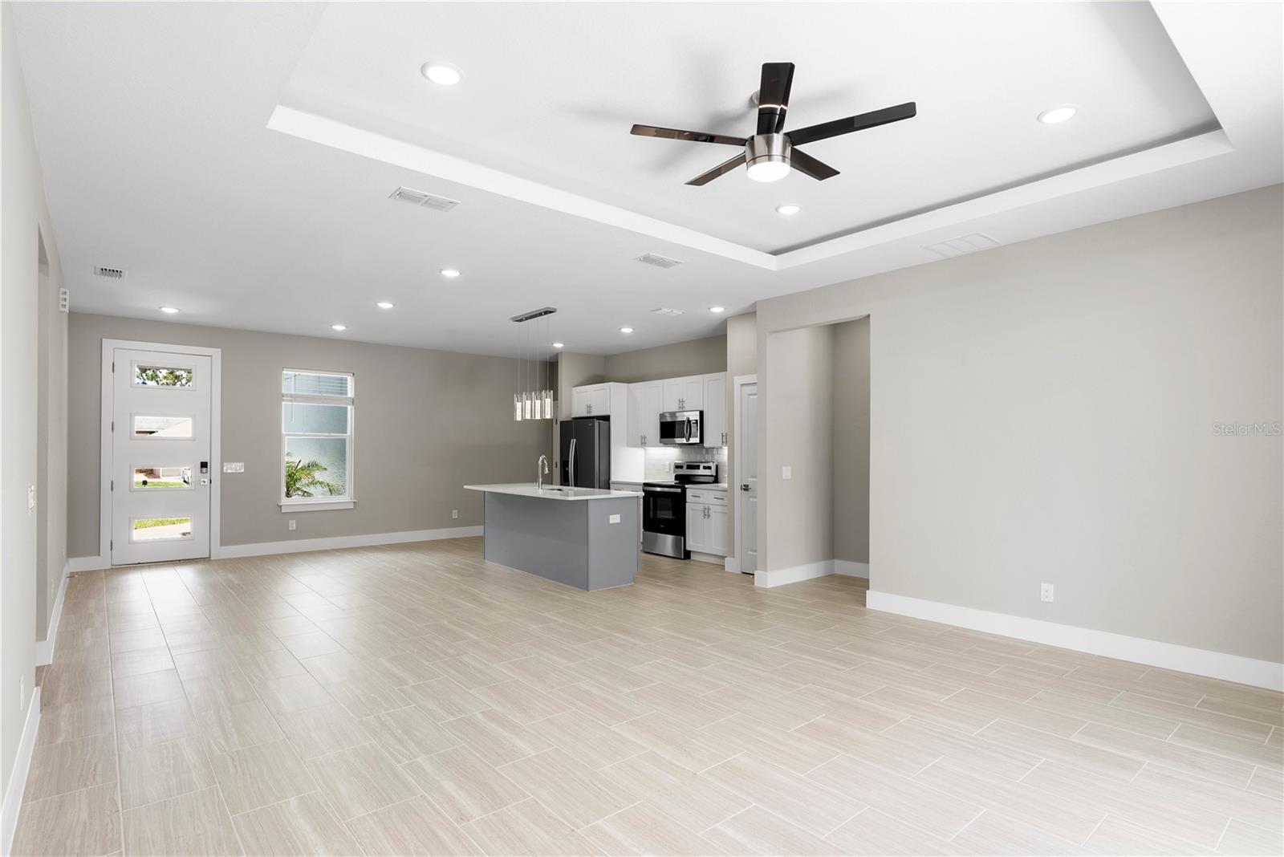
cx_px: 642
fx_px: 607
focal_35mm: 17
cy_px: 428
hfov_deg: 93.3
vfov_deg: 70.5
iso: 320
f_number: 8
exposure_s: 1/4
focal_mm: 17
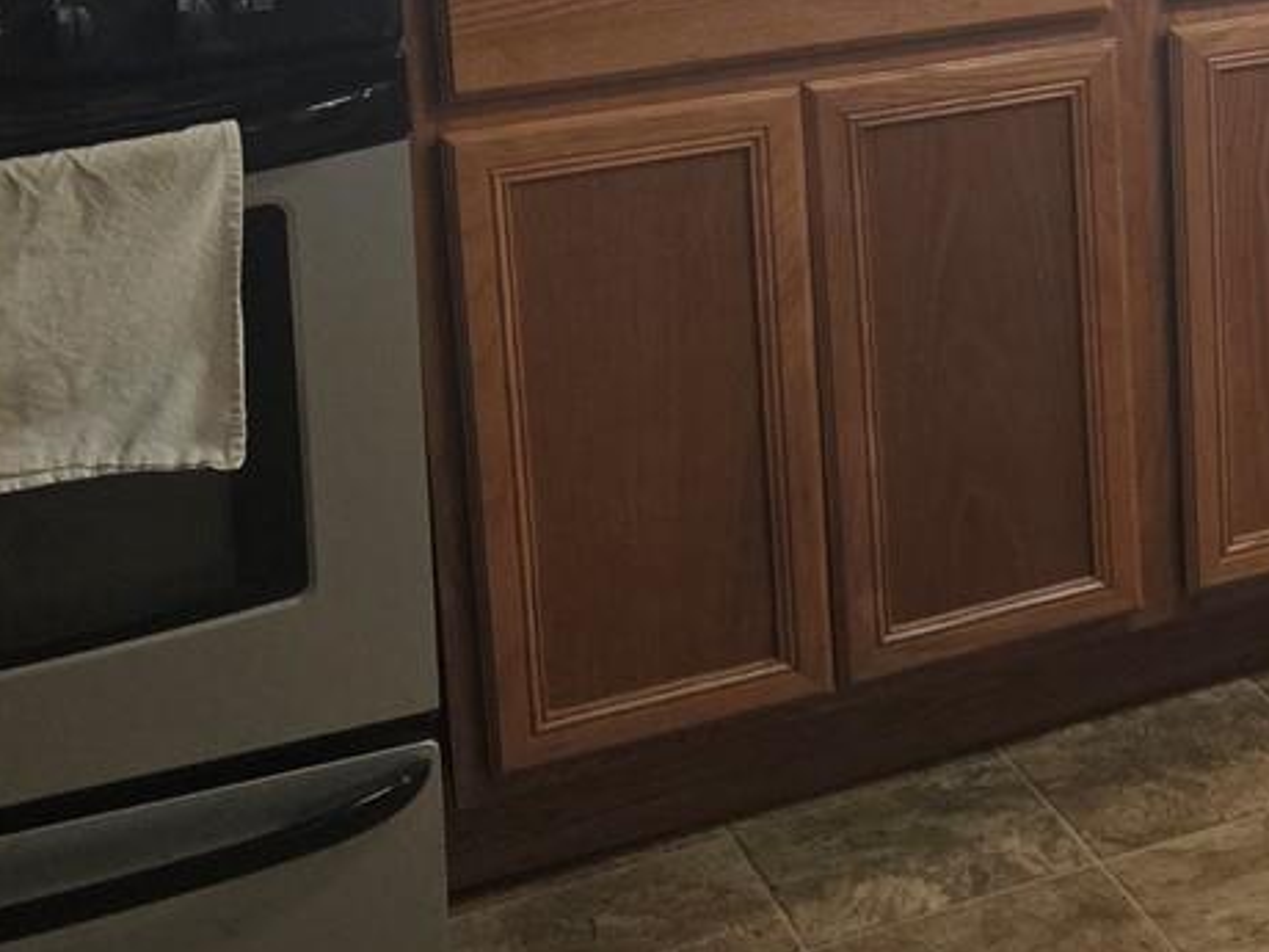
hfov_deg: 20.5
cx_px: 1961
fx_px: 2933
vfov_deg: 17.6
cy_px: -185
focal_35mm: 80
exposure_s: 1/120
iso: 250
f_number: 1.7
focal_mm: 6.3
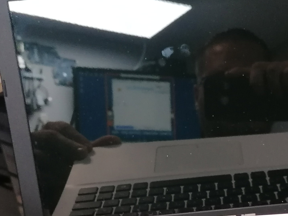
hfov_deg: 25.8
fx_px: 624
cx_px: 205
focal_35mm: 75
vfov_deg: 19.0
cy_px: 222
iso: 640
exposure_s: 1/100
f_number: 1.8
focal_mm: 4.75
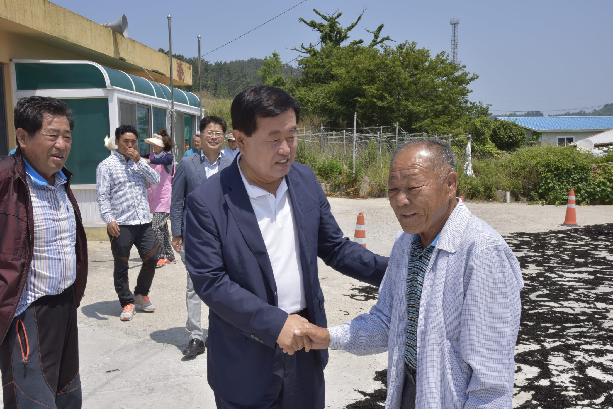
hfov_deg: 48.4
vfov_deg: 33.4
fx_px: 681
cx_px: 306
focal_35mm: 40
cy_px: 204
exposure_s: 1/125
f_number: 22
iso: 360
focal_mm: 40
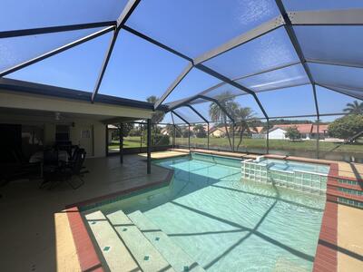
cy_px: 136
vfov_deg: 89.9
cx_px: 182
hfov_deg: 106.2
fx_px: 136
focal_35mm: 13
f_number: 1.8
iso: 32
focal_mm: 1.57
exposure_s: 1/803
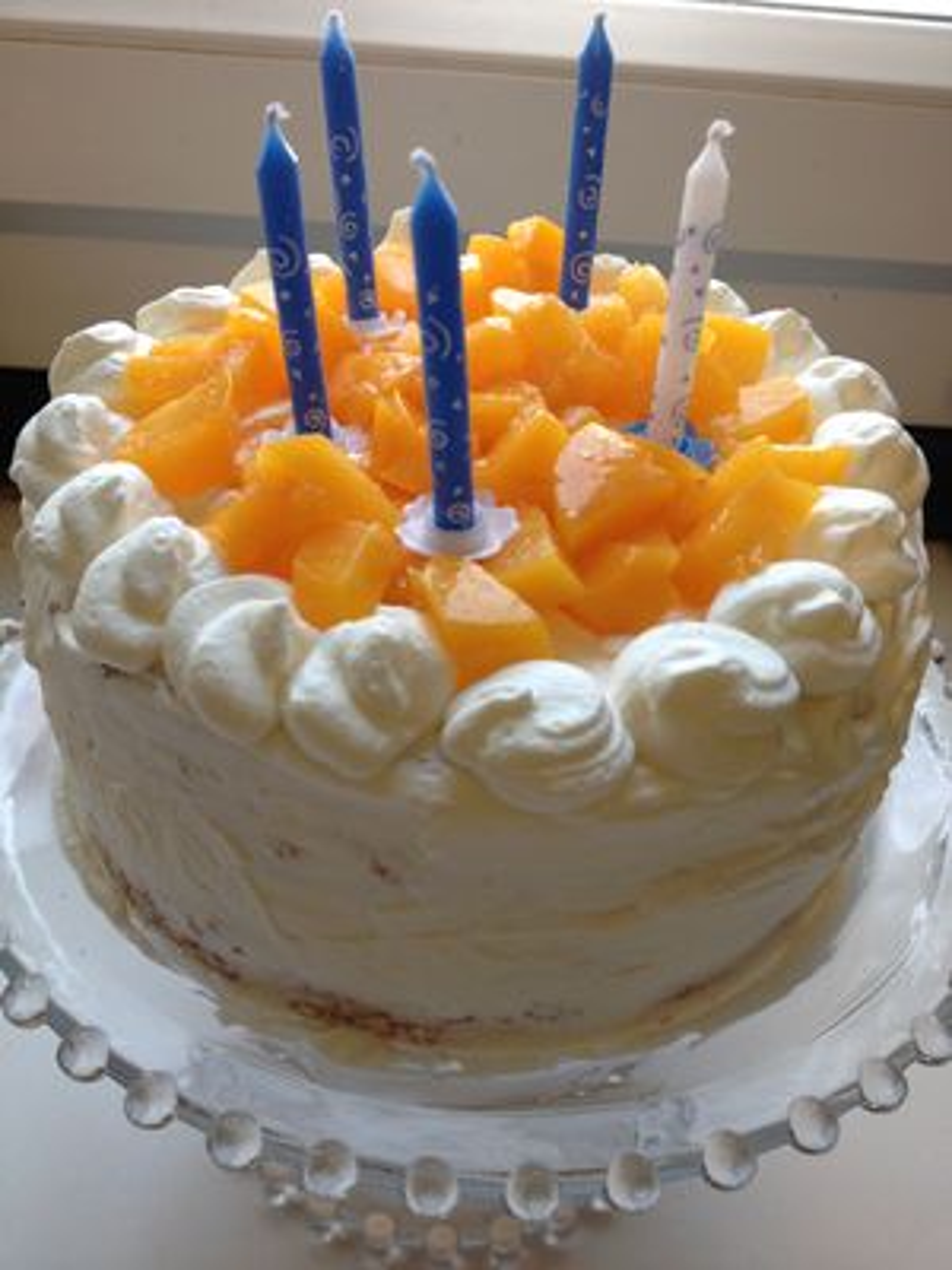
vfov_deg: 52.6
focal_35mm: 35
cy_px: 635
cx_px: 476
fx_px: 1283
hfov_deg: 40.7
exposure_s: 1/24
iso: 50
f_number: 2.4
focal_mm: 4.28
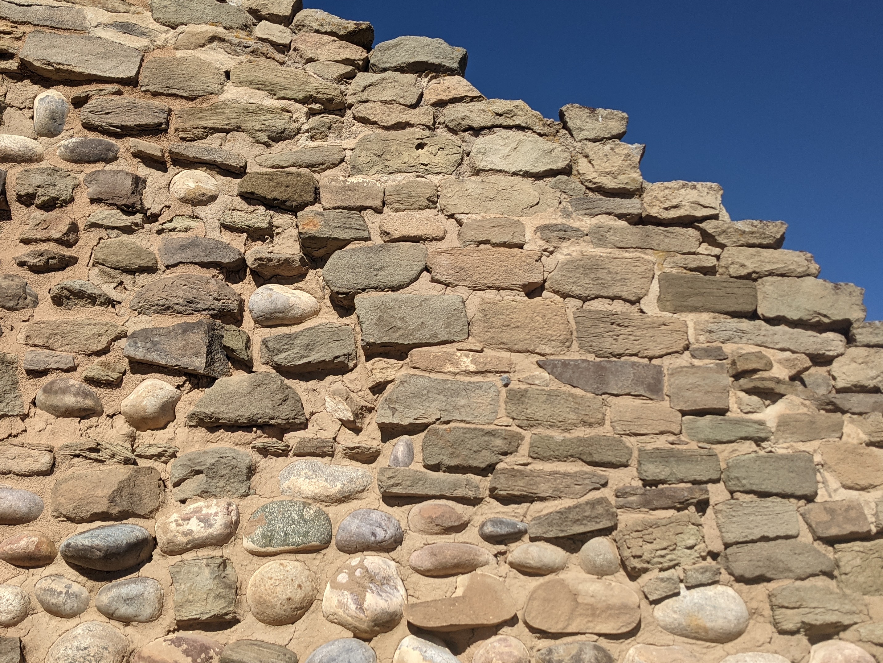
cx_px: 444
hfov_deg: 49.0
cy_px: 383
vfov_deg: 37.6
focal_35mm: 38
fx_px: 969
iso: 75
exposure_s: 1/5882
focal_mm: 4.38
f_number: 1.73
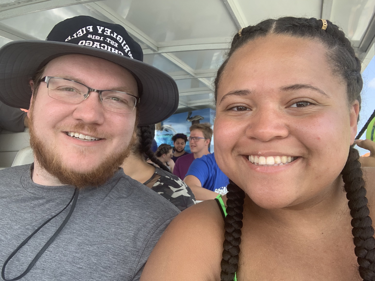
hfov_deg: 56.8
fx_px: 347
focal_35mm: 32
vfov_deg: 44.2
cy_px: 140
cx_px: 188
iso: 16
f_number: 2.2
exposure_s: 1/201
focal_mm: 2.87
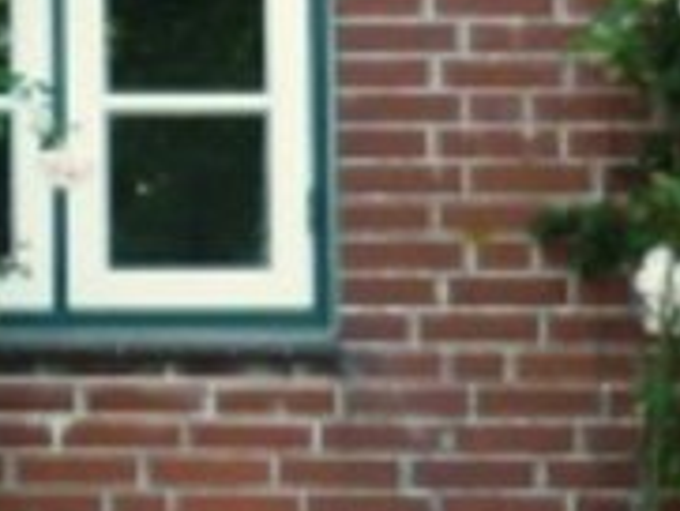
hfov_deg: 8.5
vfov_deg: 6.7
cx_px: -785
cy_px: -180
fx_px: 4305
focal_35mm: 219
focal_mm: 5.5
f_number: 2.8
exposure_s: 1/80
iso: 80
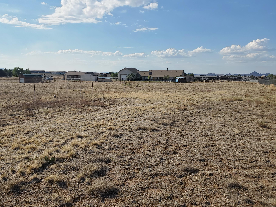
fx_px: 239
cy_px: 103
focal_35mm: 30
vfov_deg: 46.8
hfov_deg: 59.7
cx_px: 118
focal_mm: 4.3
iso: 50
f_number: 2.4
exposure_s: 1/1908
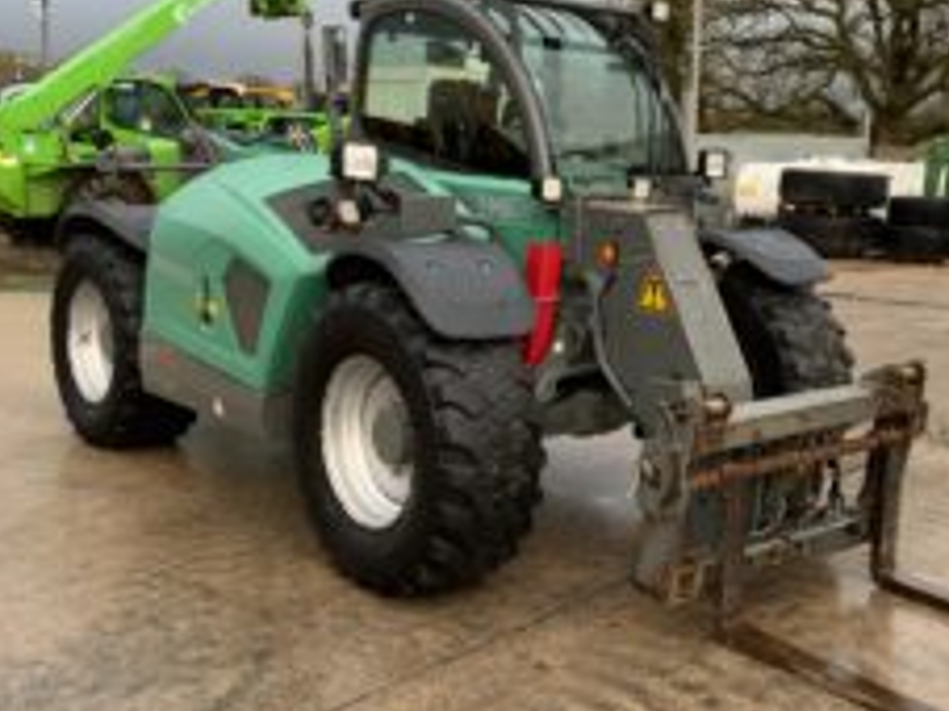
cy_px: 326
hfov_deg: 40.7
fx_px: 1260
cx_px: 644
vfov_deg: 31.5
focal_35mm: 46
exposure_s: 1/122
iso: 20
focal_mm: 3
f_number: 1.8
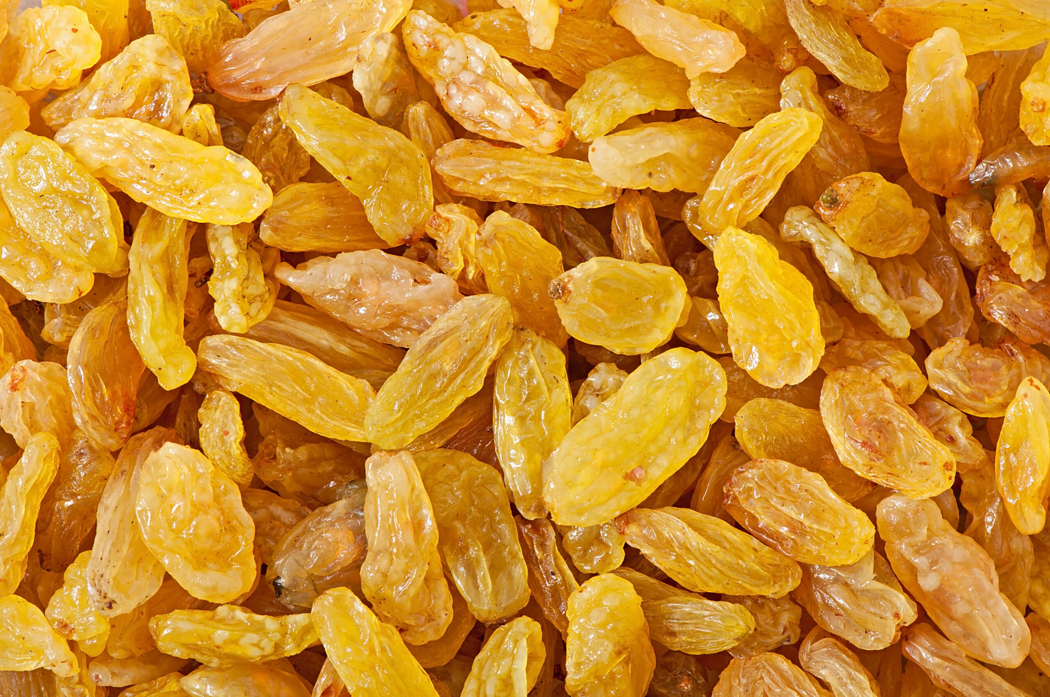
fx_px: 4588
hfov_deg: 13.1
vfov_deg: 8.7
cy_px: 348
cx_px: 525
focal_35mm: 158
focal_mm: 105
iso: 100
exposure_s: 1/200
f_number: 13
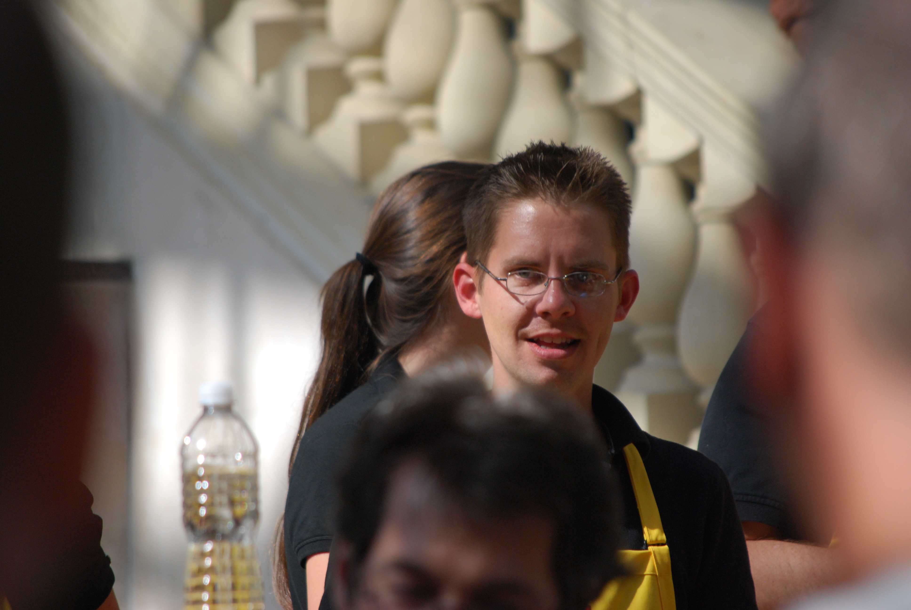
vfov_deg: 4.6
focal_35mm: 300
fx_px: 7601
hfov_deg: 6.9
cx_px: 456
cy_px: 305
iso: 360
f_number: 5.6
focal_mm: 200
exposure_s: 1/500
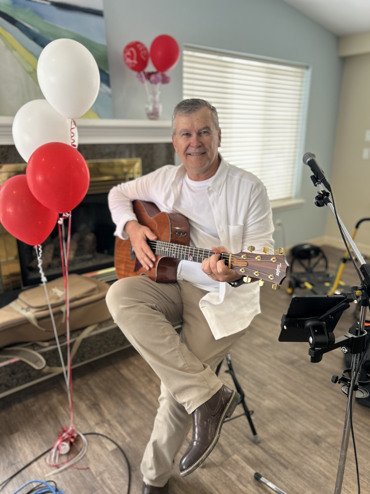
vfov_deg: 67.3
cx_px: 185
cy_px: 247
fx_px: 371
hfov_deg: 53.1
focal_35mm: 26
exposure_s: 1/60
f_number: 1.5
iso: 100
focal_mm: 5.7
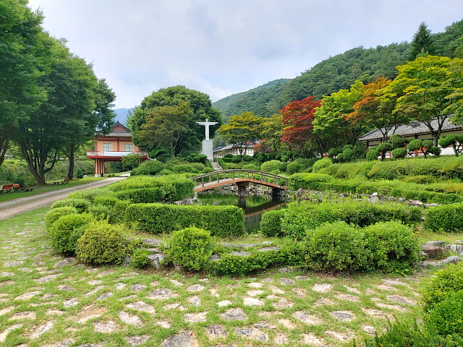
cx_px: 232
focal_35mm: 25
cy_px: 174
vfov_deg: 54.9
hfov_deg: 69.4
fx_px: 334
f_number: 2
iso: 50
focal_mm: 4.58
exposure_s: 1/842
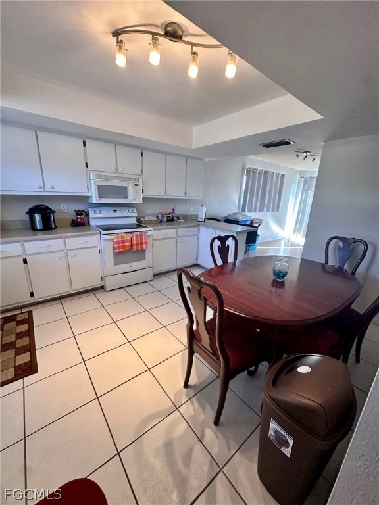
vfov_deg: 102.1
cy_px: 252
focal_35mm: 14
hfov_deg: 85.7
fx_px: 204
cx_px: 190
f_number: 2.2
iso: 250
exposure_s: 1/120
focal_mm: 2.22
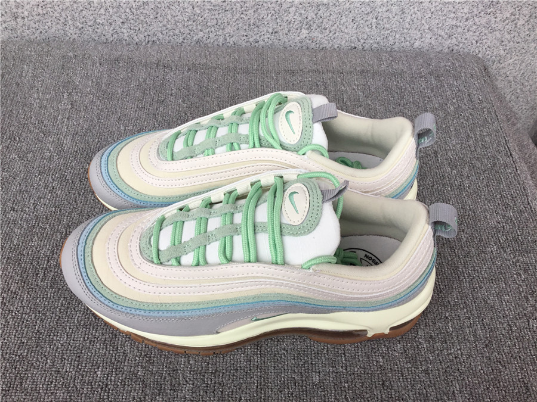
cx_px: 268
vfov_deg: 45.4
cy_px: 201
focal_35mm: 31
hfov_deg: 58.4
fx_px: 481
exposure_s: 1/261
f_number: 2.4
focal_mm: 3.3
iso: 25
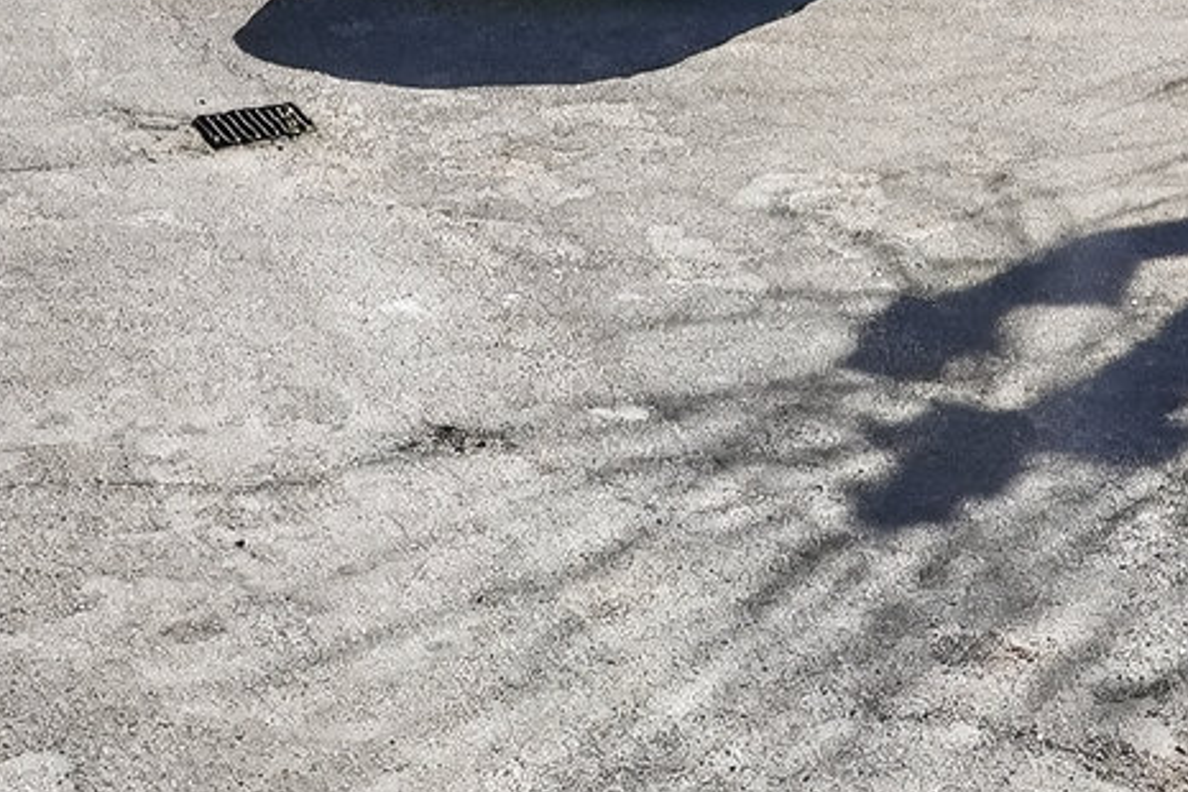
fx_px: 3630
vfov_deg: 10.9
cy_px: -1007
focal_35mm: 110
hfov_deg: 18.3
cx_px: 1050
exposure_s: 1/400
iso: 400
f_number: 8
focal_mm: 20
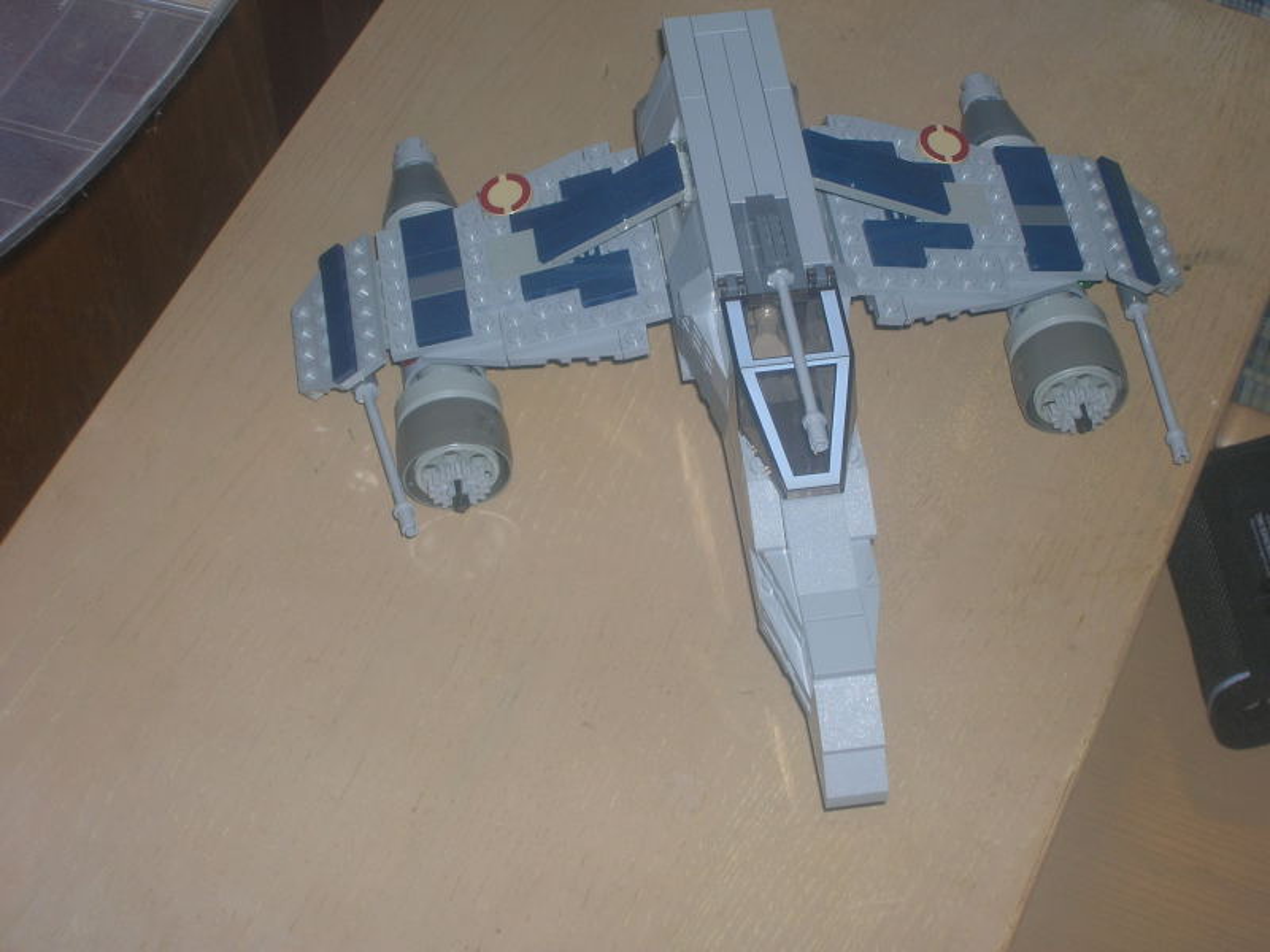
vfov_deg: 19.9
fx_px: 2715
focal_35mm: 74
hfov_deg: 26.3
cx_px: 635
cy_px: 476
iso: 50
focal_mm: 12.3
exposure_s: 1/60.1
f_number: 4
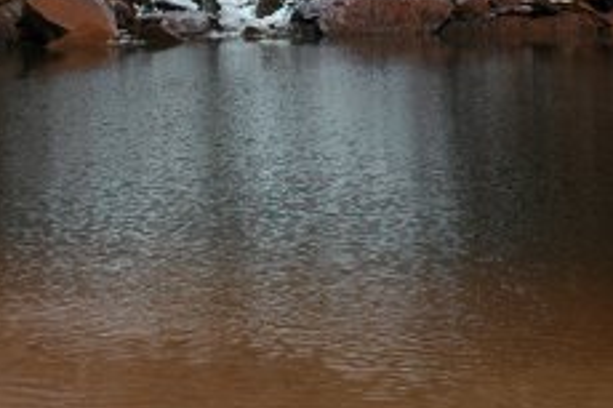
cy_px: -80
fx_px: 2000
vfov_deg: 11.4
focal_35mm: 118
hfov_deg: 17.4
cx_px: 256
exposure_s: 1/160
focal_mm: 25
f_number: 6.3
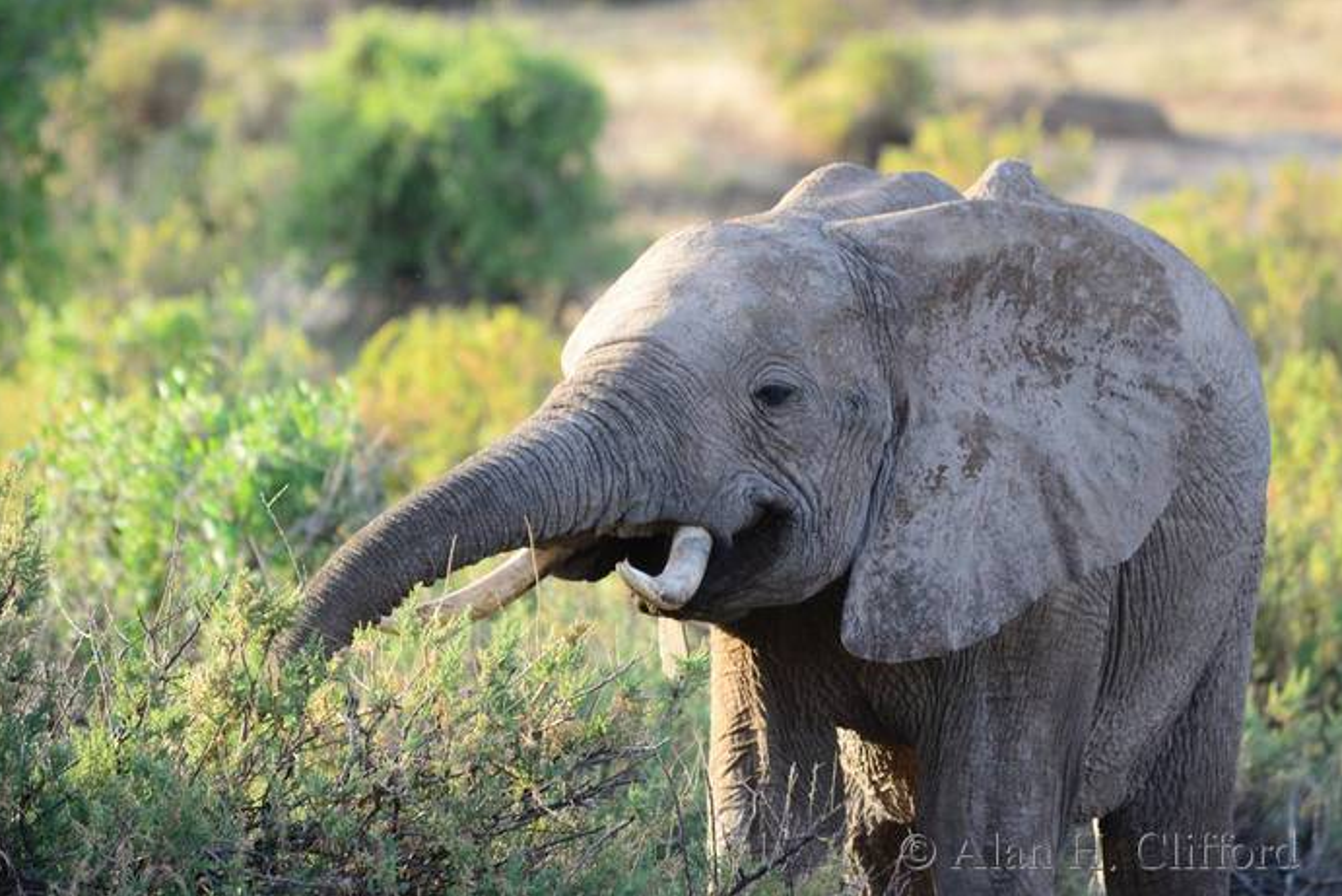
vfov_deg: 2.3
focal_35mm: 606
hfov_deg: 3.4
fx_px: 22594
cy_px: 448
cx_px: 674
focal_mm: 400
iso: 800
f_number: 5.6
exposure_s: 1/400
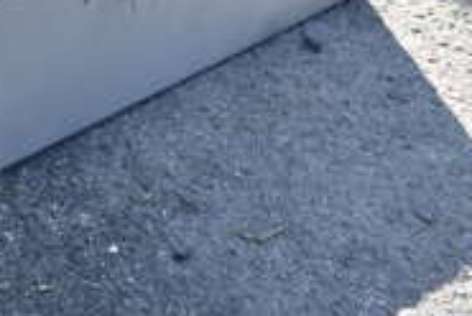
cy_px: 84
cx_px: -281
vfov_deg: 15.4
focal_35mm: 89
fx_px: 1169
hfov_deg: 19.3
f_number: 7.1
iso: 200
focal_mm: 18
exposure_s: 1/250
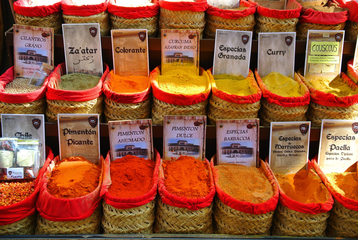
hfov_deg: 42.7
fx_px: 458
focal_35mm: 46
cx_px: 179
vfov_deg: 29.3
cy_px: 120
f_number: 4.5
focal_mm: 17.2
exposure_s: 1/250
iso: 200
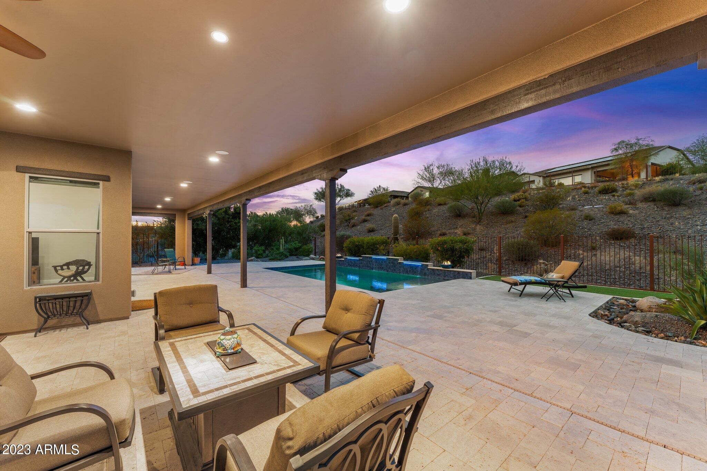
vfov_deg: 81.2
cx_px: 354
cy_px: 236
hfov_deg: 104.3
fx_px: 275
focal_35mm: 14
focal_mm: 14
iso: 400
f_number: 8
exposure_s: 1.6
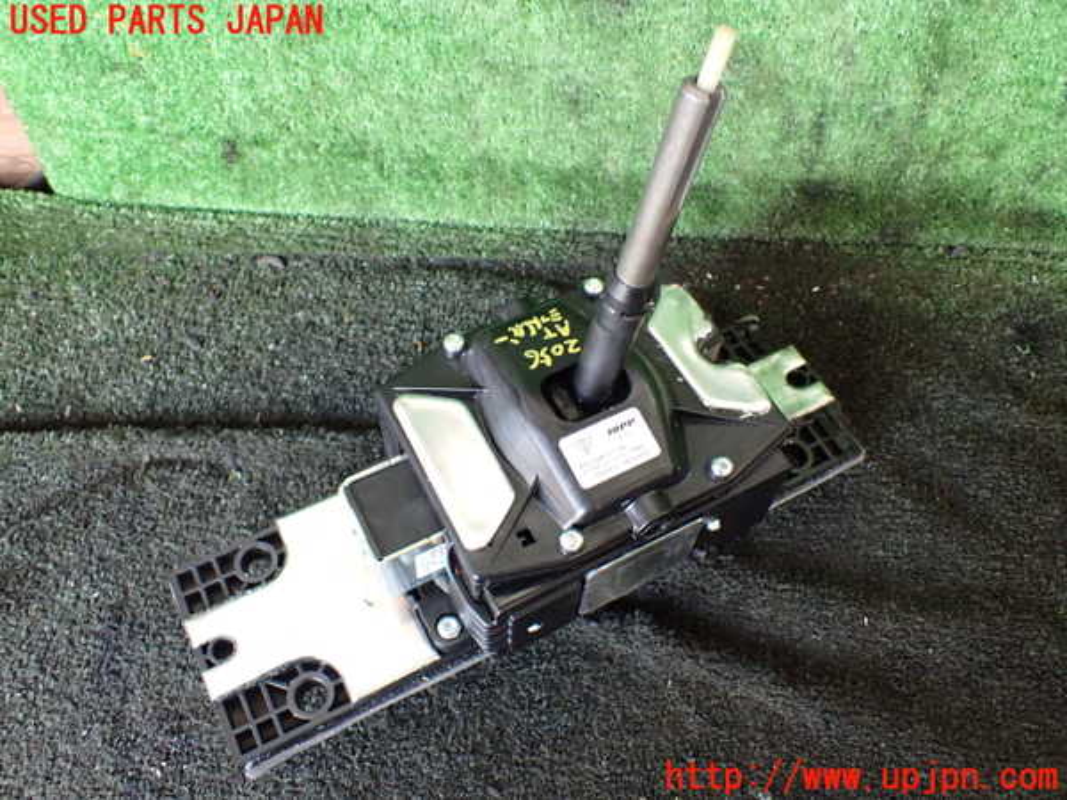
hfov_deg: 60.0
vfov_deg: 46.8
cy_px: 400
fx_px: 925
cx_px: 534
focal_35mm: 30
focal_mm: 5.4
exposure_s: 1/125
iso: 800
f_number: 2.3
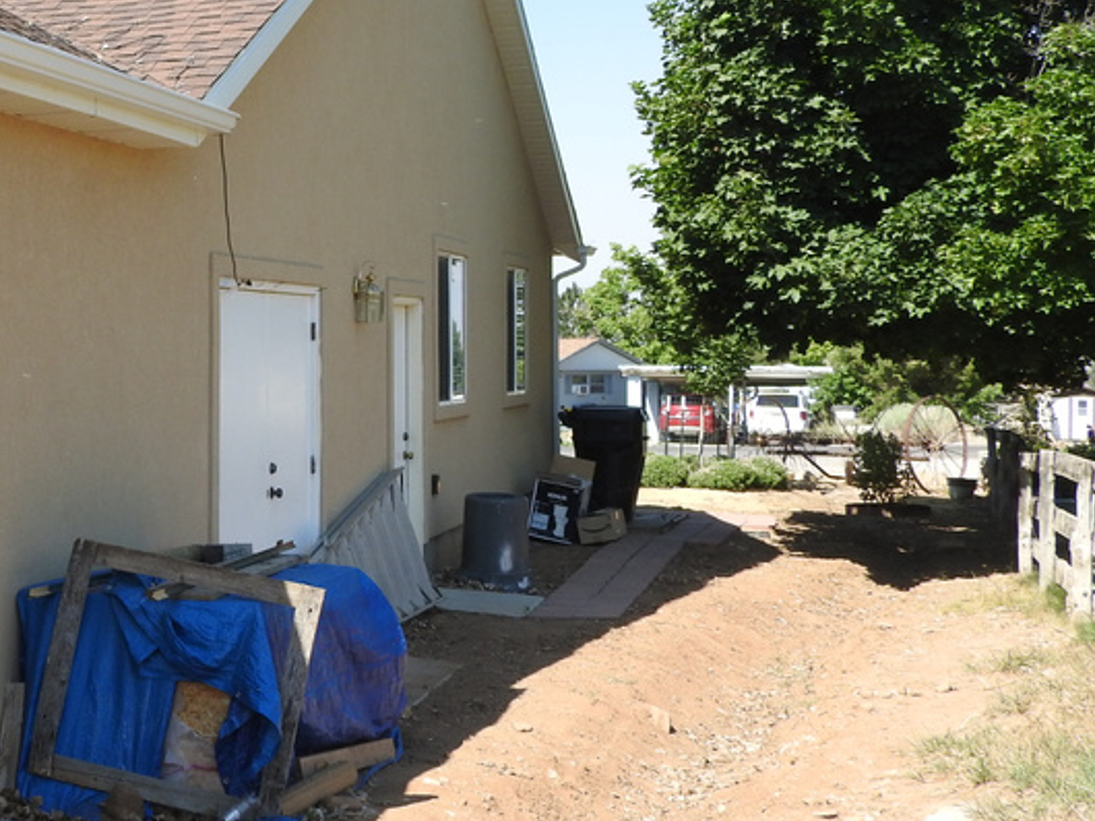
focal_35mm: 58
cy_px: 316
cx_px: 43
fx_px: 1834
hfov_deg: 31.2
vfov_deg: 25.2
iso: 100
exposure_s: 1/640
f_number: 3.5
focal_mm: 5.4
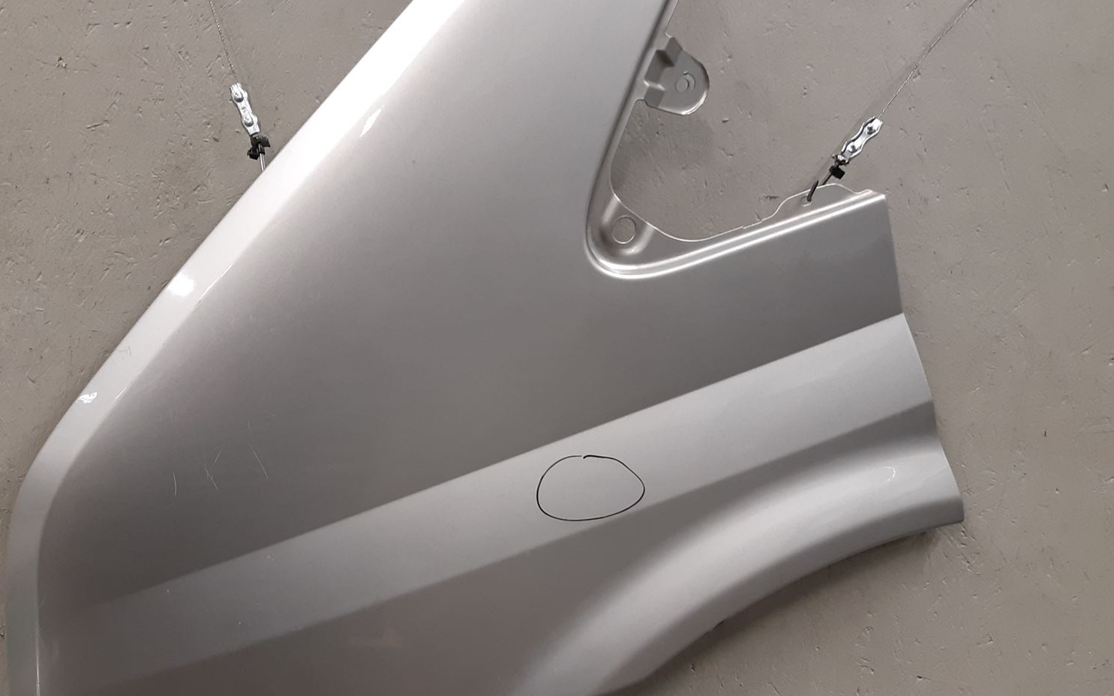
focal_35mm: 38
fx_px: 1154
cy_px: 374
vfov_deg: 33.6
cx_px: 467
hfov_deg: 51.3
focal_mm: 3.93
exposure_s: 1/50
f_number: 1.7
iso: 100
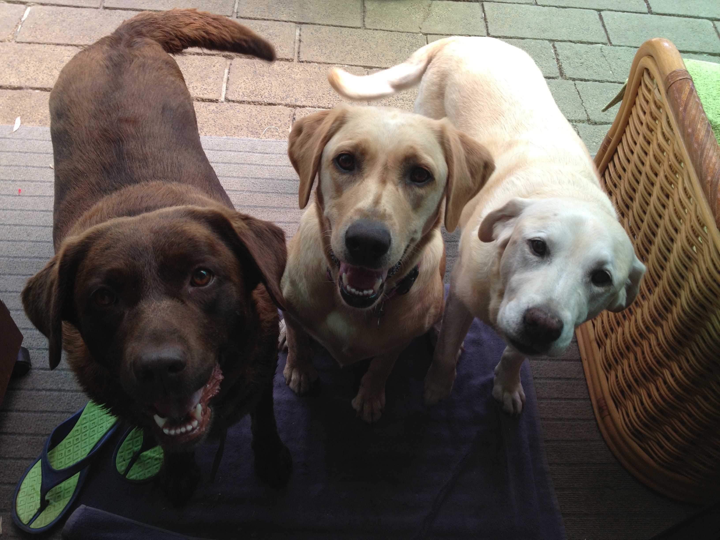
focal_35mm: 35
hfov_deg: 52.6
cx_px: 360
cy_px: 270
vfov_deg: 40.7
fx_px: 728
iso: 50
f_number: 2.4
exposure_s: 1/176
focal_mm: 4.28
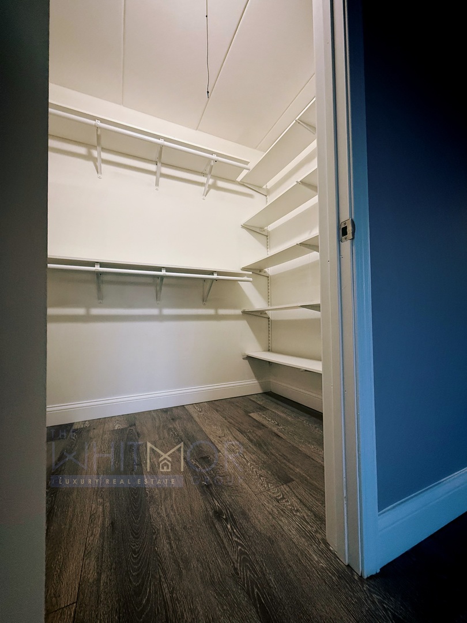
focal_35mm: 14
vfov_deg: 102.1
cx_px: 234
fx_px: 252
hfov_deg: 85.7
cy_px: 312
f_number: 2.2
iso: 320
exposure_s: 1/60
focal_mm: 2.22
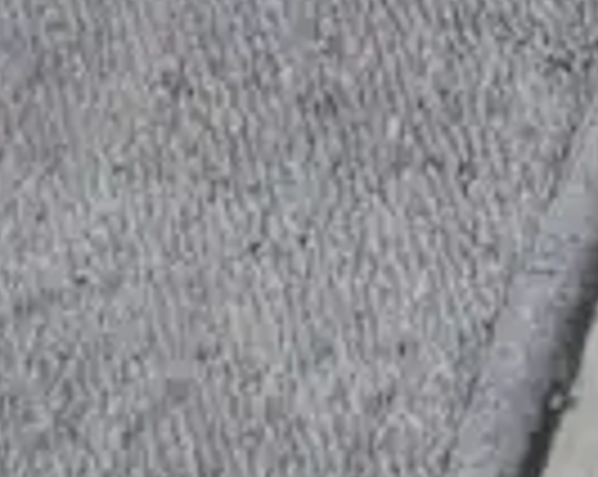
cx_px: 1664
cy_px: -1168
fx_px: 3729
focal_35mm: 211
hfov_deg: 8.1
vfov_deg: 6.4
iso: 500
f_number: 3.5
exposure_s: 1/60
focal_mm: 14
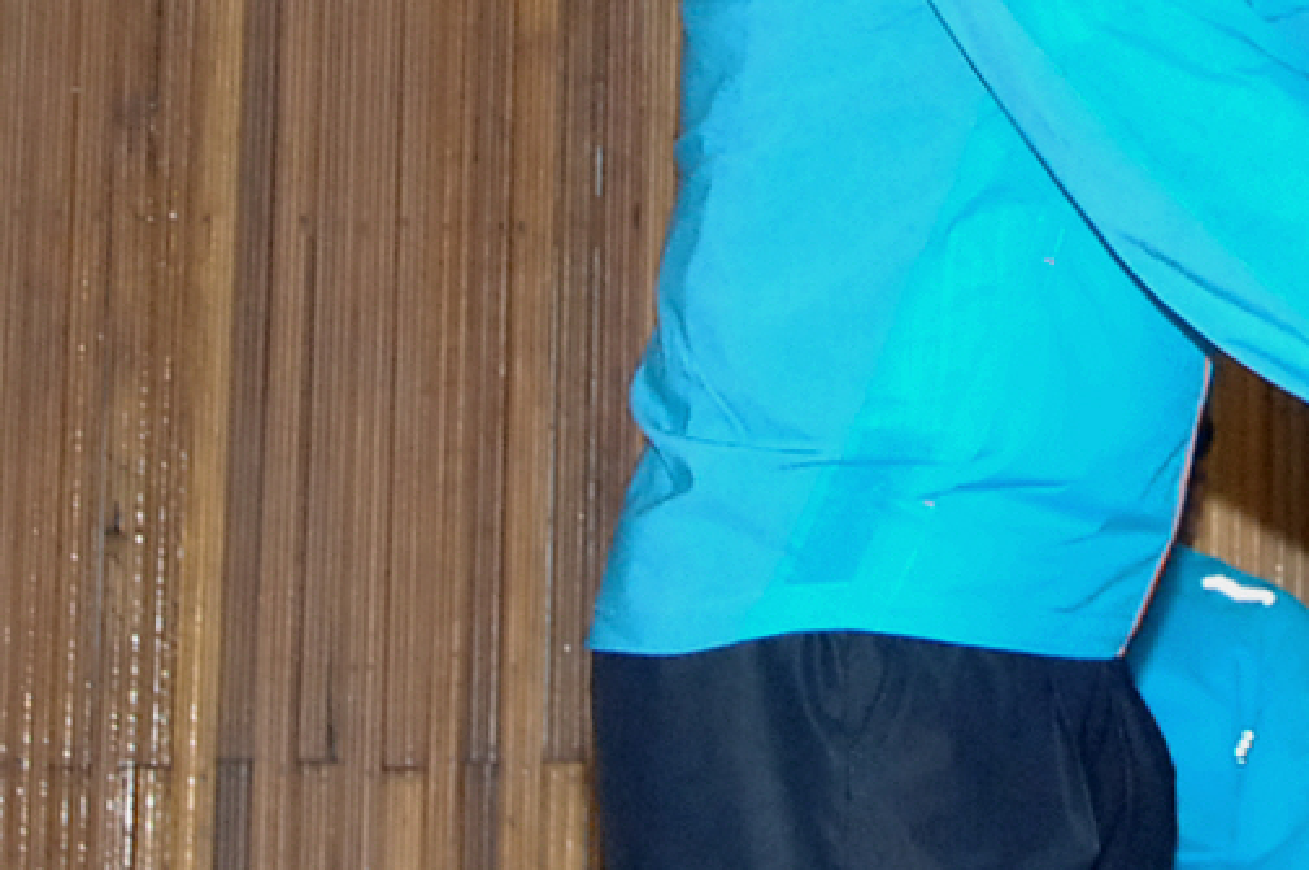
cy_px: -569
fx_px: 6725
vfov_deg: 7.2
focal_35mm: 185
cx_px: 1351
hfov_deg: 11.0
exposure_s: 1/60
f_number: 6.7
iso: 800
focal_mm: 29
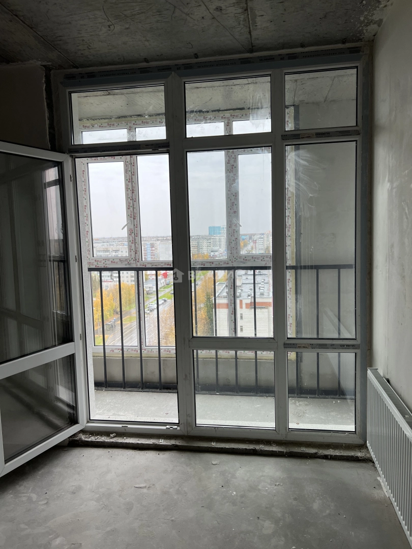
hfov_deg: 53.1
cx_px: 206
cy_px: 274
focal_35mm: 26
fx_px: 413
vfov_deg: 67.3
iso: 40
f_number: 1.5
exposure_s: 1/100
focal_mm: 5.7
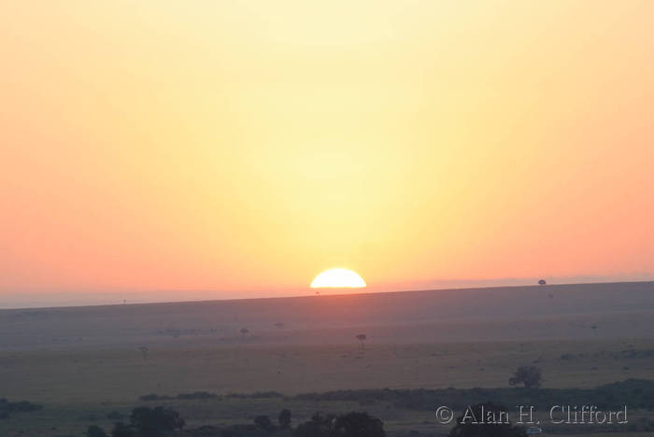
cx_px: 327
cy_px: 218
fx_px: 6000
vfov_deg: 4.2
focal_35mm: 330
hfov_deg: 6.2
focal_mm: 220
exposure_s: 1/250
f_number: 5.3
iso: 450
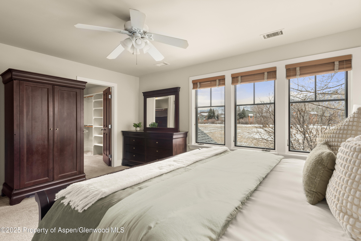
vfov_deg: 70.5
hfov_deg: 93.3
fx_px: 171
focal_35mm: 17
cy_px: 120
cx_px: 180
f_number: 7.1
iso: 500
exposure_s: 1/8
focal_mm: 17
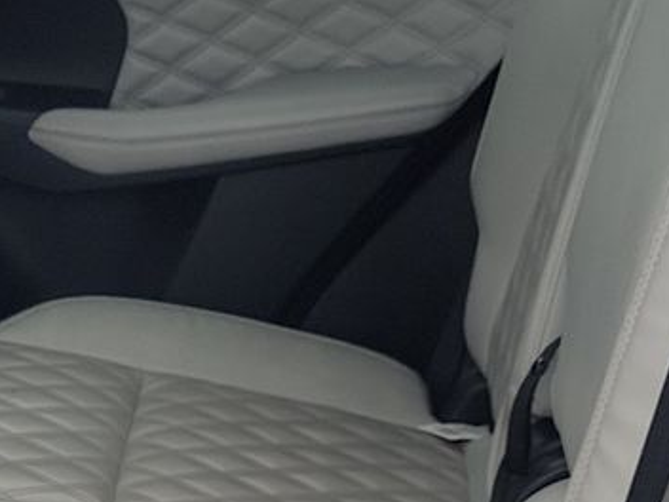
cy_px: 561
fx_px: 2107
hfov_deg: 17.8
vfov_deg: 13.3
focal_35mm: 109
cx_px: 103
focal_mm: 6.7
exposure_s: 1/119
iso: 98
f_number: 1.8
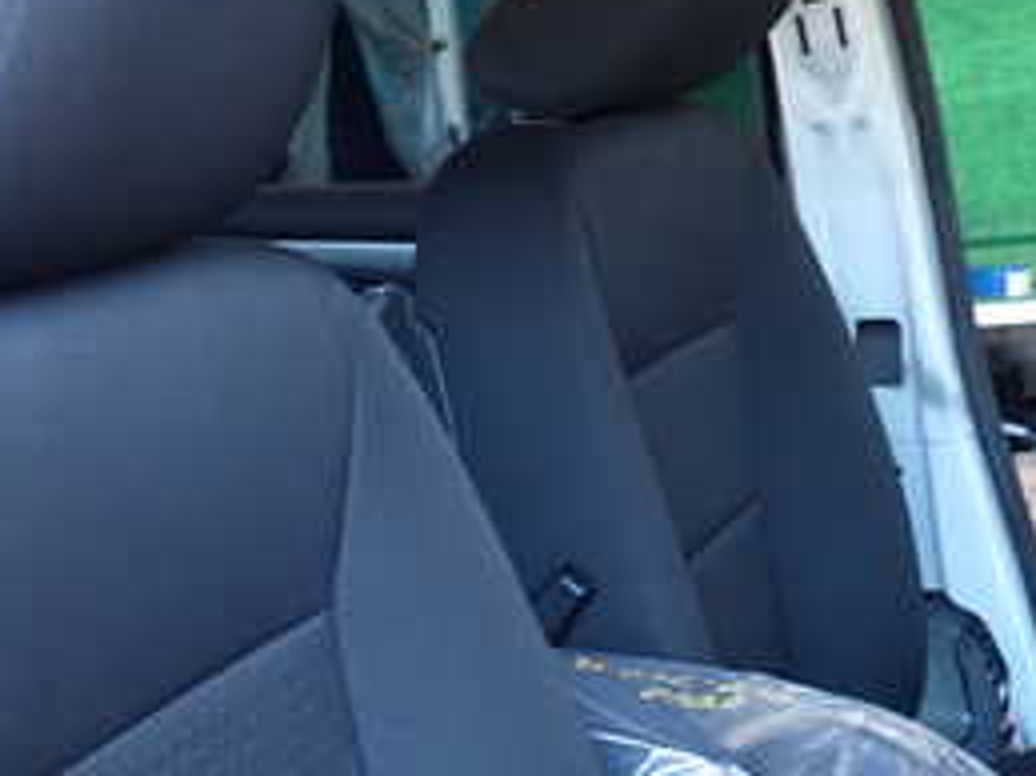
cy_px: 620
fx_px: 1735
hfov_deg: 32.7
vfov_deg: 24.8
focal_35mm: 58
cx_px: 272
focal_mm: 4.5
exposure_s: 1/50
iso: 200
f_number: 2
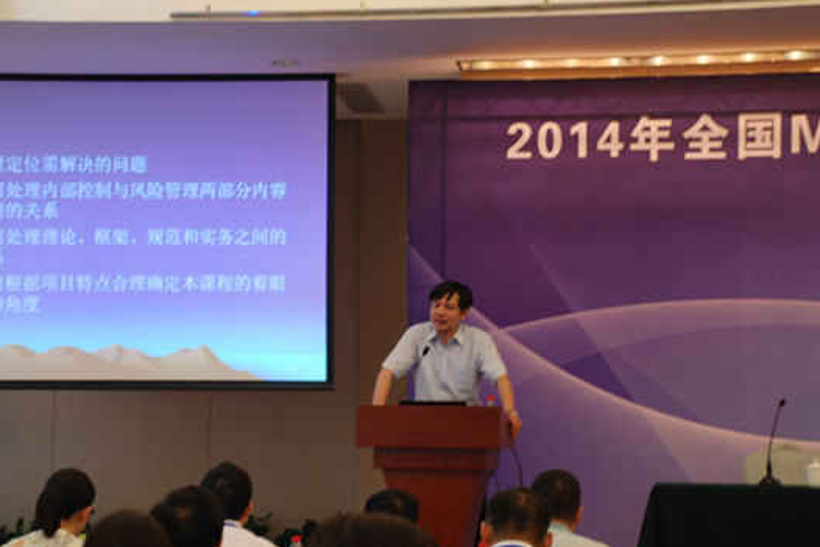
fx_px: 2028
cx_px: 379
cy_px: 307
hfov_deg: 22.9
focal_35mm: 89
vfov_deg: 15.4
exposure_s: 1/2.5
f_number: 5
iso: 100
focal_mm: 52
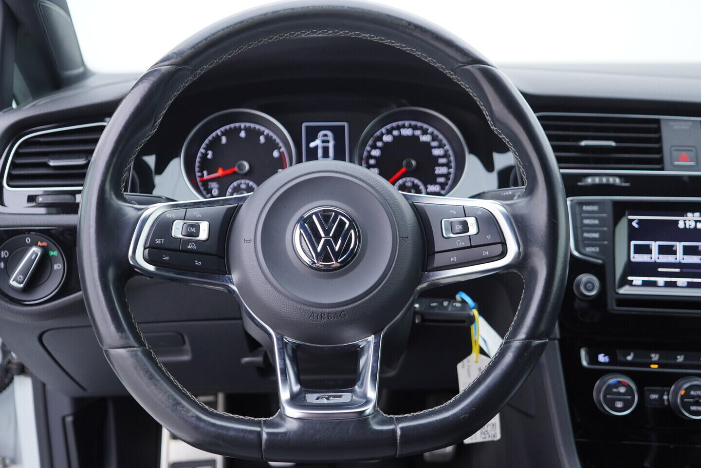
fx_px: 701
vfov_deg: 36.9
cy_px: 234
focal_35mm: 36
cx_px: 350
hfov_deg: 53.1
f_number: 2.8
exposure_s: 1/40
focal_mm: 24
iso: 125
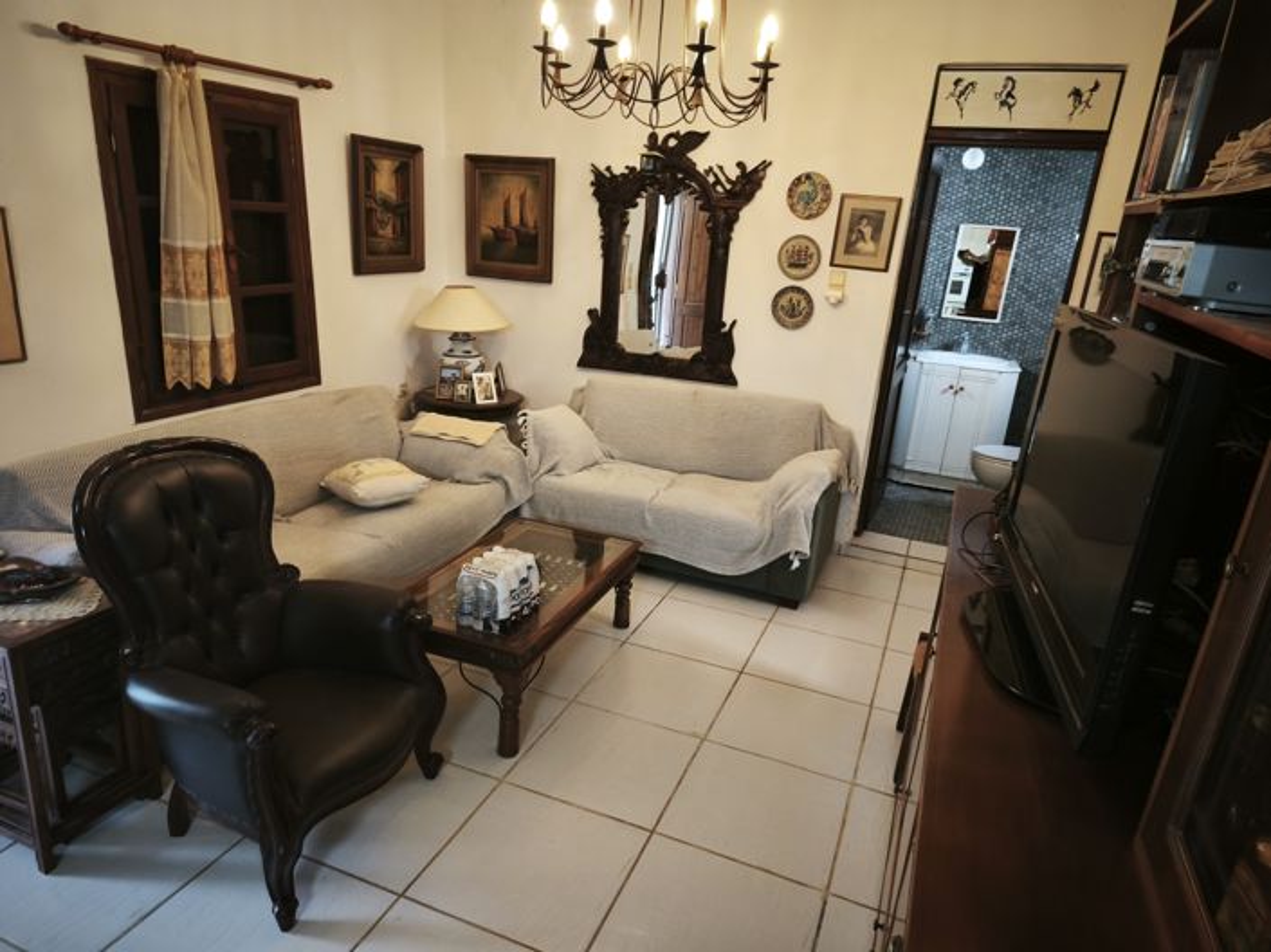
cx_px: 636
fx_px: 844
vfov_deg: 58.8
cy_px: 476
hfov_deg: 74.0
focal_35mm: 23
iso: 500
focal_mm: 5.35
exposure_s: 1/50
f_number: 1.7
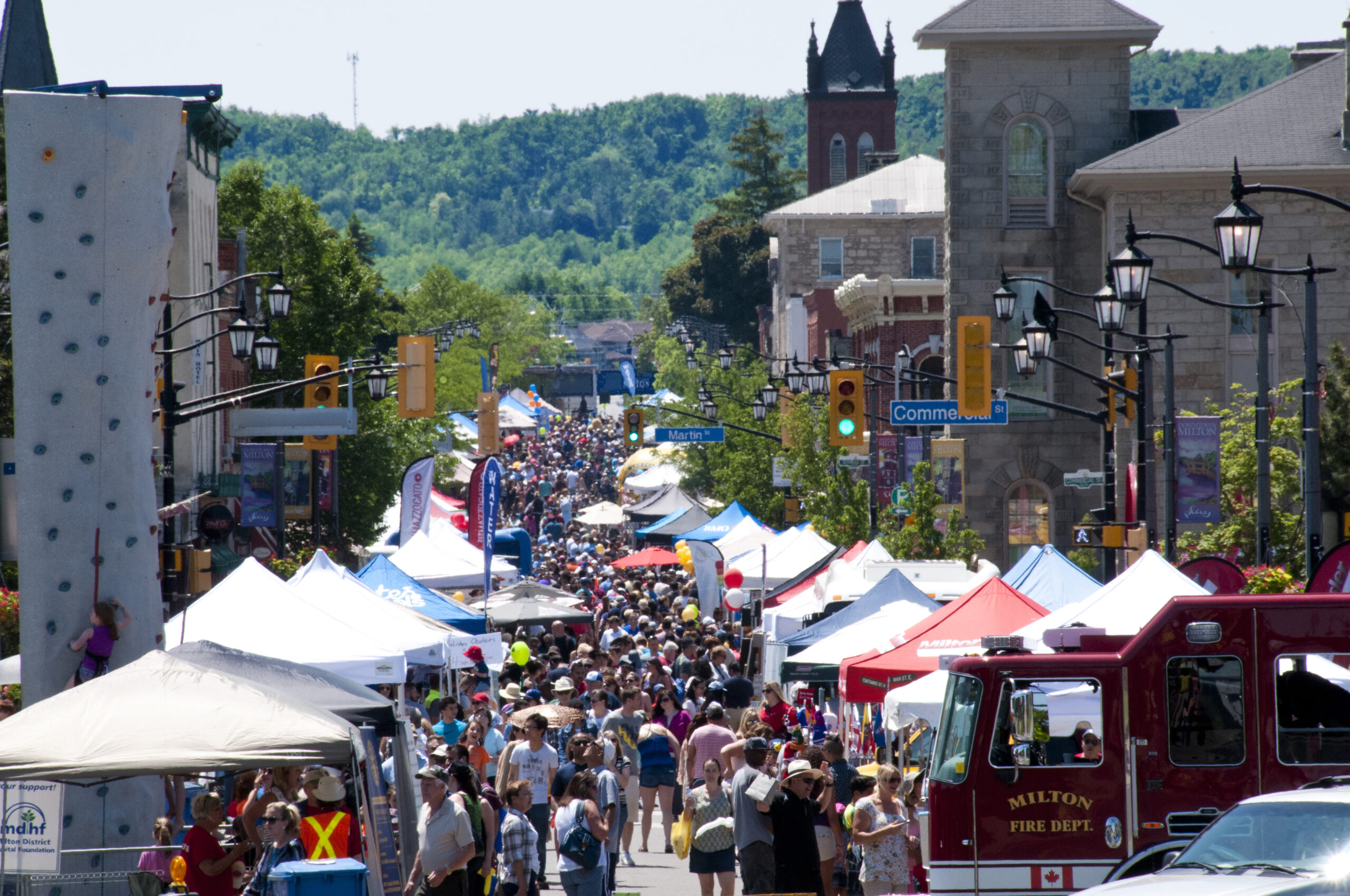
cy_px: 448
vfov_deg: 4.6
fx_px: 11236
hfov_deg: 6.9
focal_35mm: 300
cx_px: 675
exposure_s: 1/200
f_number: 22
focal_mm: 200
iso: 720
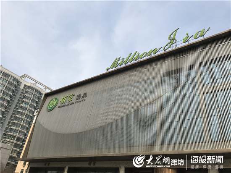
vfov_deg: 49.7
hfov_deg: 63.5
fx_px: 187
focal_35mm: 28
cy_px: 86
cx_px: 116
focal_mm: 3.99
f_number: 1.8
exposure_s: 1/2083
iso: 20
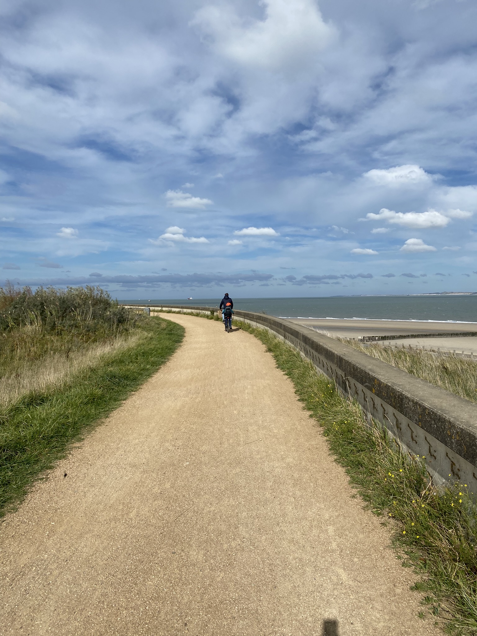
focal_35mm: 26
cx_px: 238
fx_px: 478
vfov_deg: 67.3
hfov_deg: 53.1
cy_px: 318
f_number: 1.8
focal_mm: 4.25
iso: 32
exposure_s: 1/6410
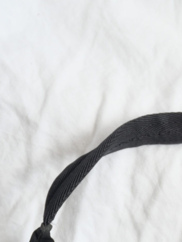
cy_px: 287
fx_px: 680
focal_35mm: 97
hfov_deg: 15.0
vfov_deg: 19.1
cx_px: 185
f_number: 4.2
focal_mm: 18
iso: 320
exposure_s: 1/60
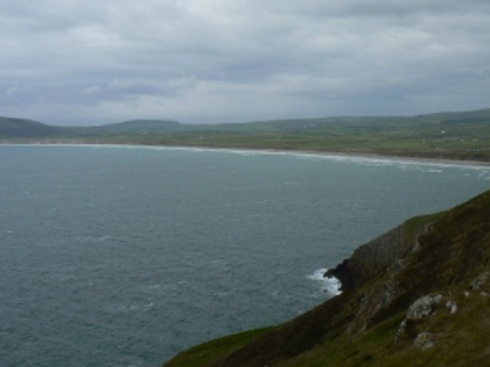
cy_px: 144
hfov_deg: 36.8
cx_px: 239
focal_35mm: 52
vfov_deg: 27.9
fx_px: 736
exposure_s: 1/500
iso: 80
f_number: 7.1
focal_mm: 6
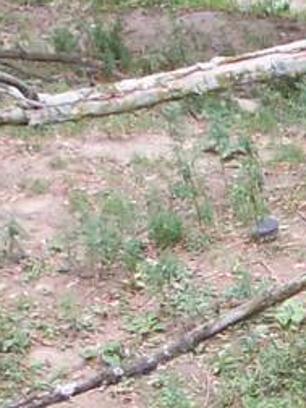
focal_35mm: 235
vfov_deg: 8.1
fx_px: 2770
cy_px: 745
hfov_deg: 6.3
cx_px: 419
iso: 80
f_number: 2.8
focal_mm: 6.2
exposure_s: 1/94.1
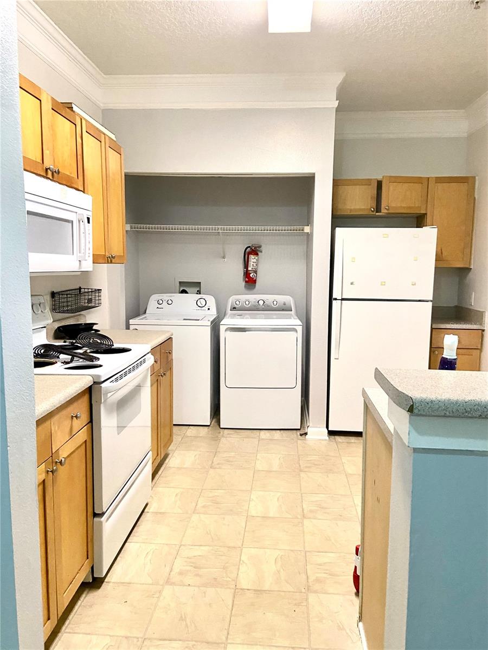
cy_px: 325
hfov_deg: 53.1
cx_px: 244
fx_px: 489
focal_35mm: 26
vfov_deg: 67.3
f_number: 1.8
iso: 320
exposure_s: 1/60
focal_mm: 4.25
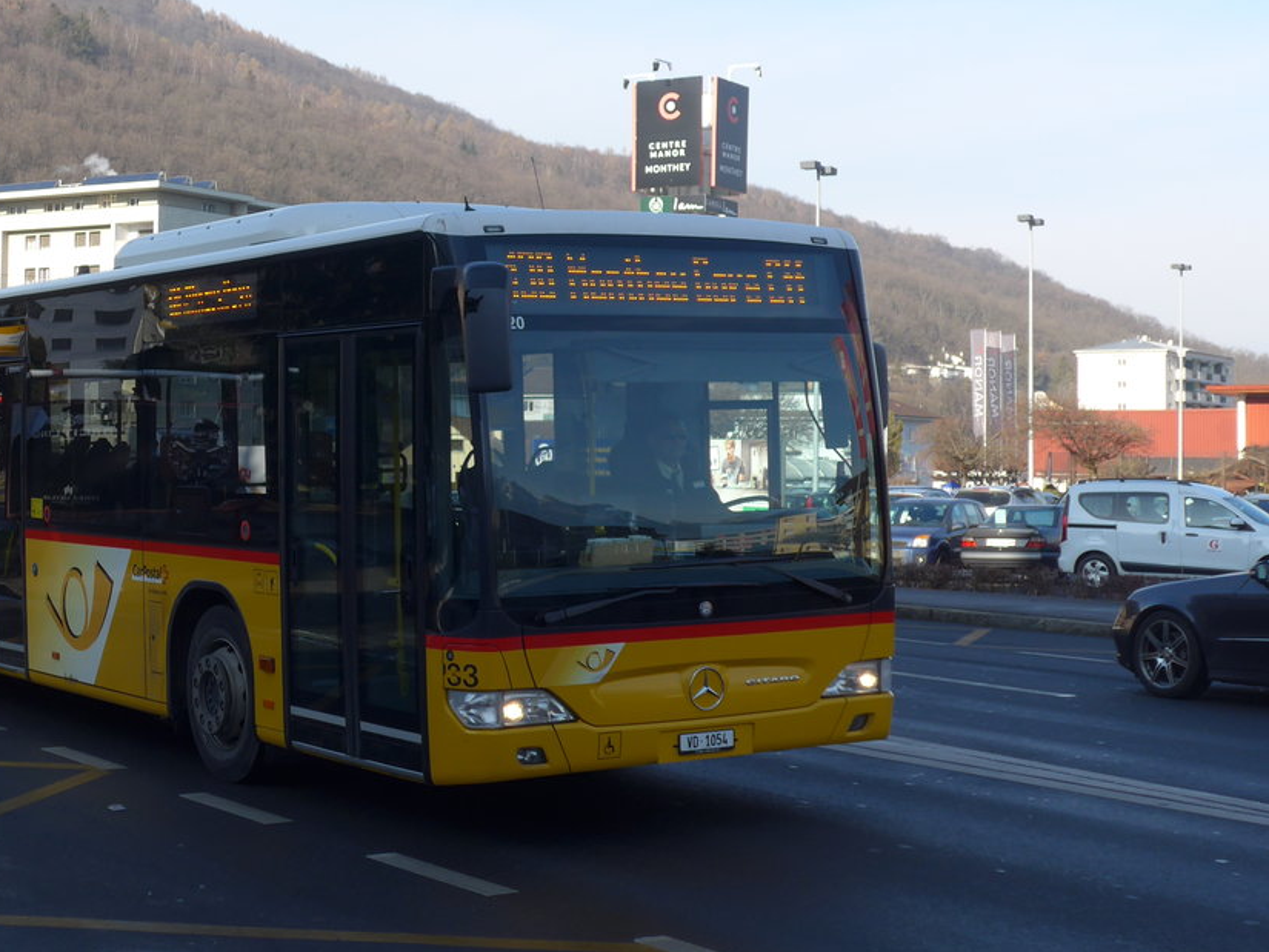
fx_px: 2347
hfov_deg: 30.0
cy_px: 381
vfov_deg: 22.9
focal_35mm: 64
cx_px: 411
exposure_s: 1/800
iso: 80
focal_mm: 9
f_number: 2.8
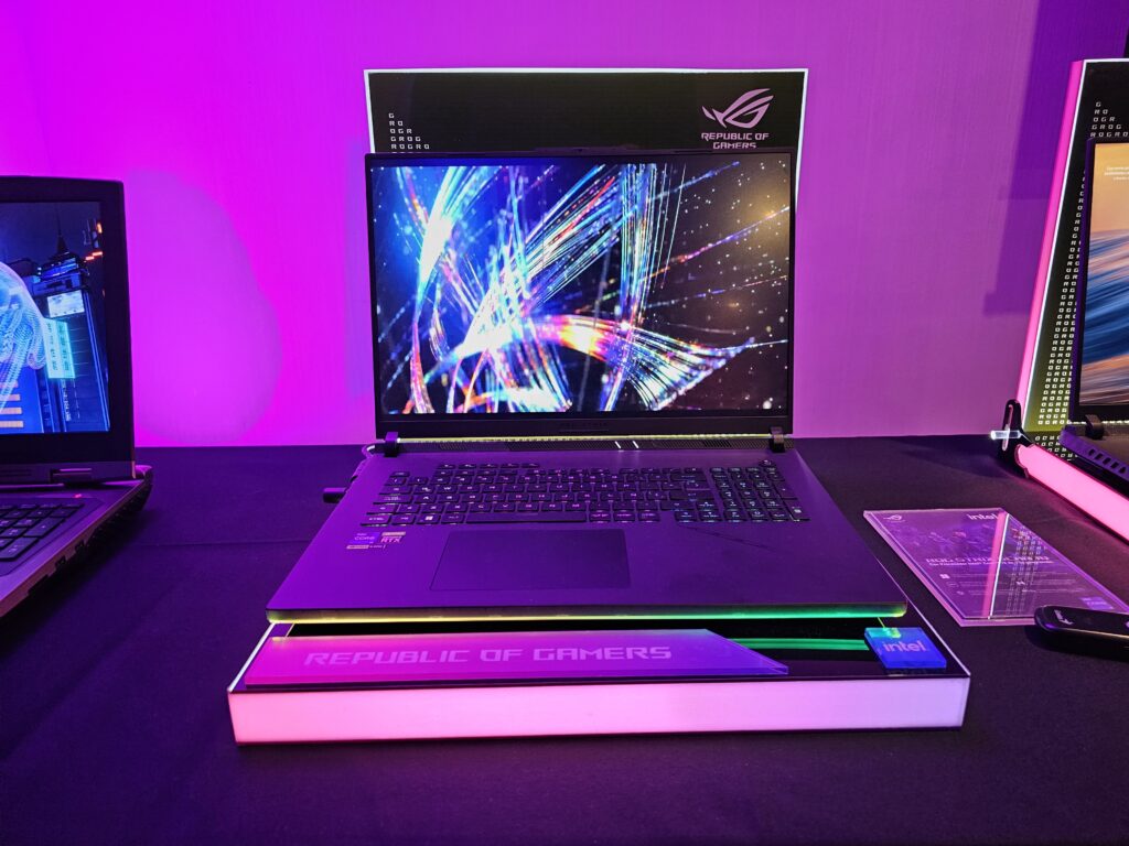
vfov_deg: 58.9
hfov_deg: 73.9
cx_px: 564
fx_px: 750
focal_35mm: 23
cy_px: 423
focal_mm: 6.3
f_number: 1.7
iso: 500
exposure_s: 1/100
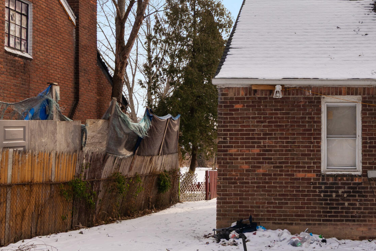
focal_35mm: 81
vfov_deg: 16.9
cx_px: 330
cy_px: 130
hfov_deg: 24.4
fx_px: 846
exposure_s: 1/320
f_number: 9
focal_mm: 30
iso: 320
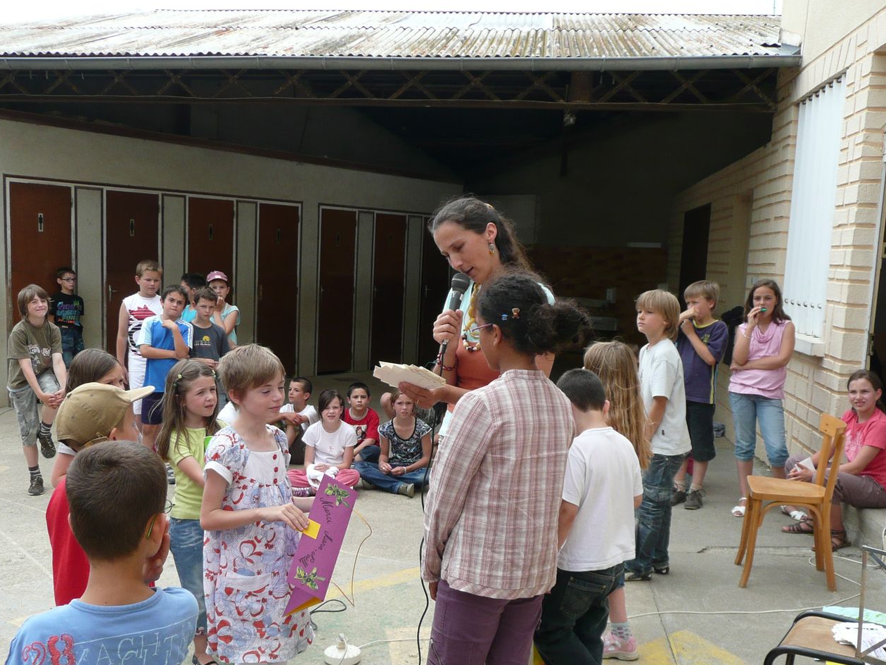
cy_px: 398
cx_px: 395
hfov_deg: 47.8
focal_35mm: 39
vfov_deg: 36.7
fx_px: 998
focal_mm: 5.2
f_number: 3.5
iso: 100
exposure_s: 1/320
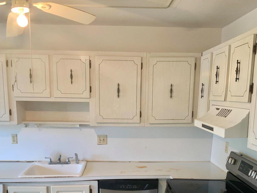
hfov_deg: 47.9
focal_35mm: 39
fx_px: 290
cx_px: 129
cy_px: 153
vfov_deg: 35.7
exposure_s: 1/60
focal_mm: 3
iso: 125
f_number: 1.8
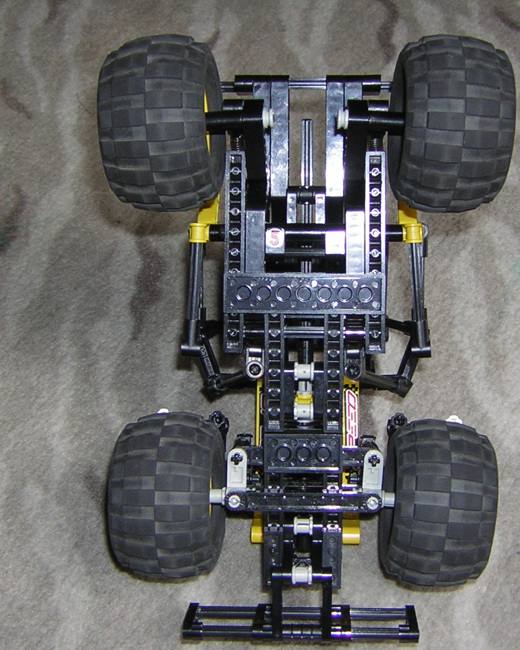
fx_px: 1096
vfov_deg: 33.0
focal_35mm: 57
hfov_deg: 26.7
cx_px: 300
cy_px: 330
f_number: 2.8
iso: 50
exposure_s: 1/60.1
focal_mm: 5.6
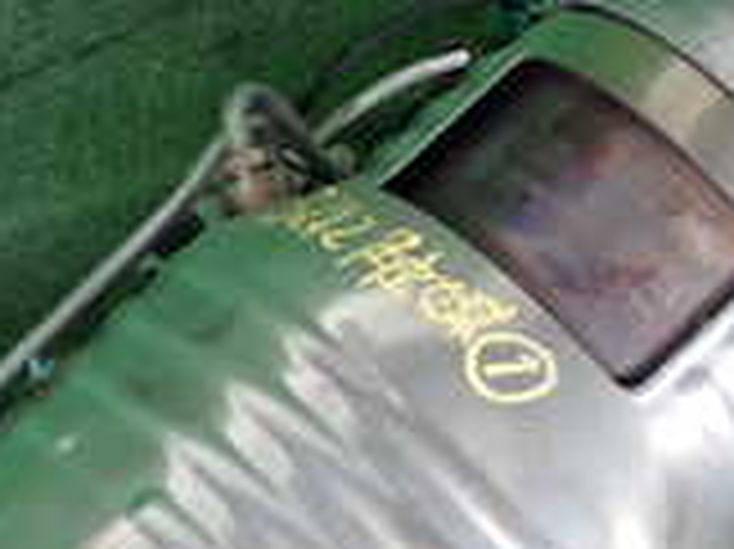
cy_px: 832
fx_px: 3433
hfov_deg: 12.2
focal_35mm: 162
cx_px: 252
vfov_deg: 8.9
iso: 320
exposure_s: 1/125
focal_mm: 7.84
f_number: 2.9
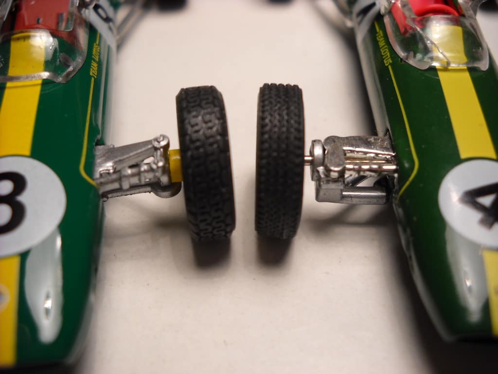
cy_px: 187
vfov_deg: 35.1
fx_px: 590
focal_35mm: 41
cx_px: 249
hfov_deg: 45.8
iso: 64
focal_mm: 6.72
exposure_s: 1/84
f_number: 3.1
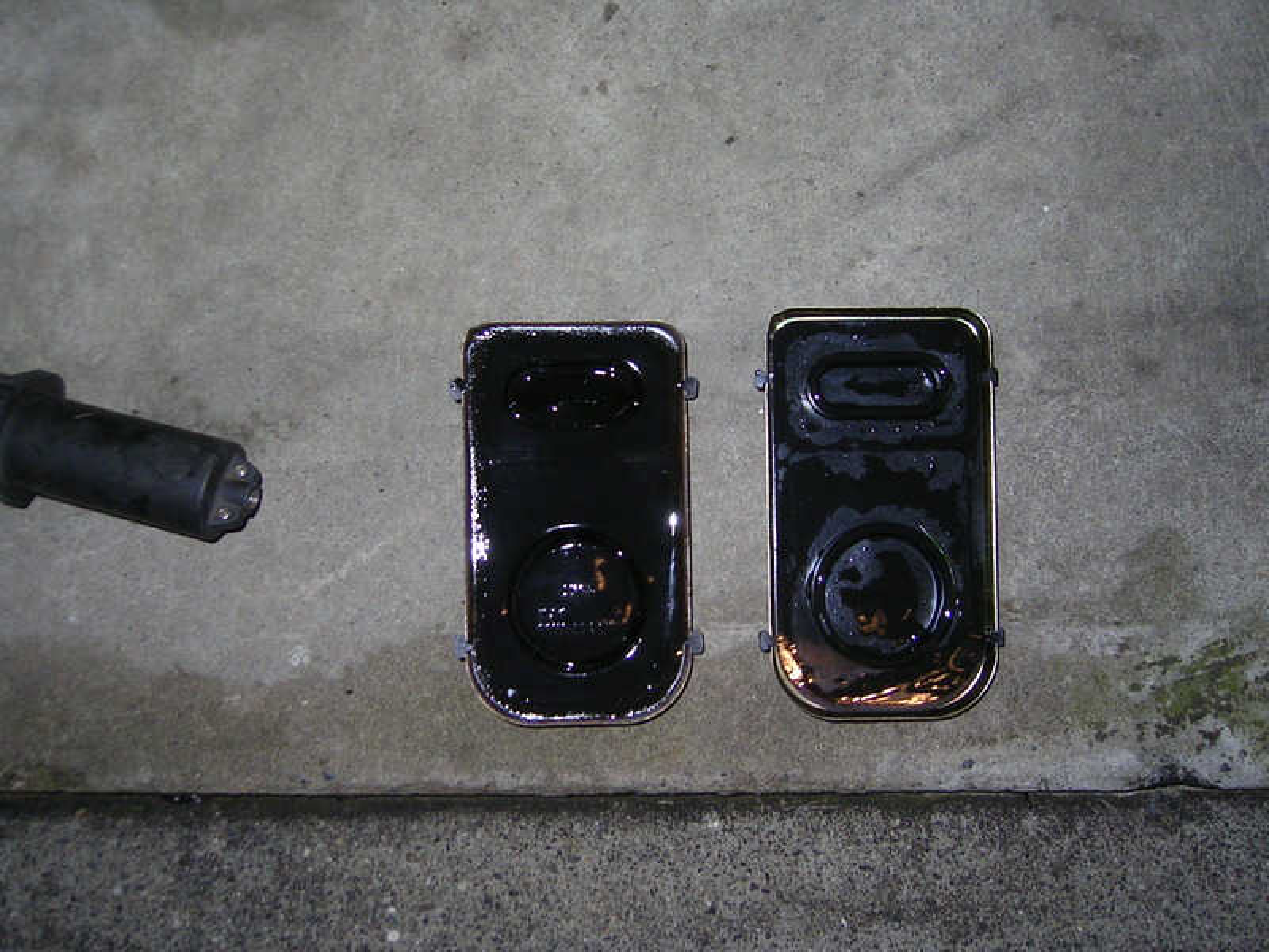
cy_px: 476
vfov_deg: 39.7
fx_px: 1320
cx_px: 634
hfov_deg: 51.4
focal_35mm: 36
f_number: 2.8
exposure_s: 1/30
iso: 100
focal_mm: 5.6
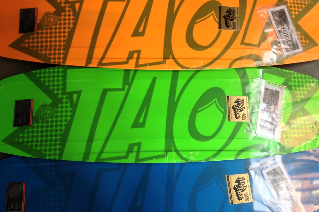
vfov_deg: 37.8
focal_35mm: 35
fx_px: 310
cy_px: 108
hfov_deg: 54.4
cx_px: 160
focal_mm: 4.12
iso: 50
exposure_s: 1/60
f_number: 2.4
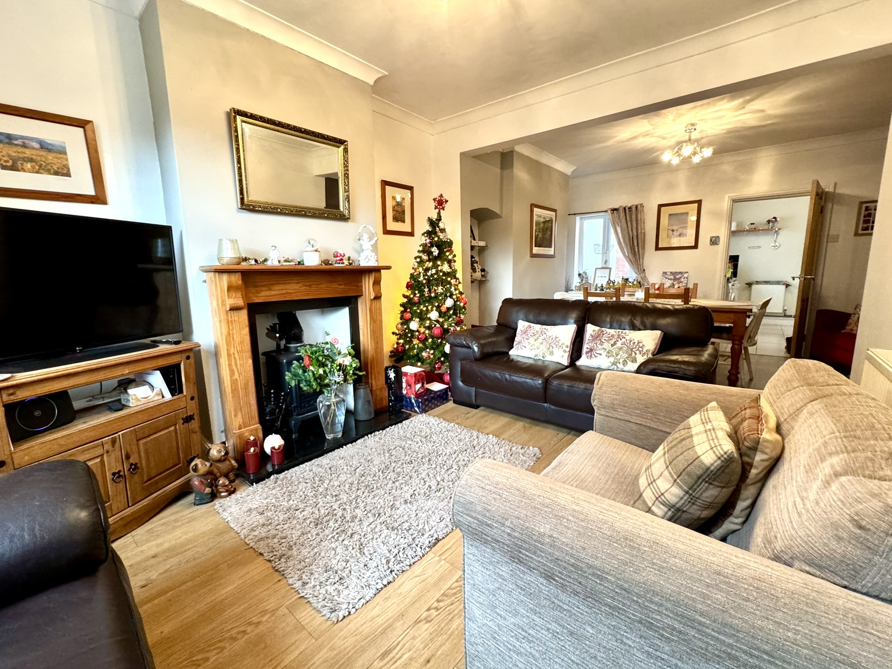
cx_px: 446
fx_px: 361
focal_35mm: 14
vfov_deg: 85.7
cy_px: 334
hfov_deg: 102.1
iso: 400
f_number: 2.2
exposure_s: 1/50
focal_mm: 2.22
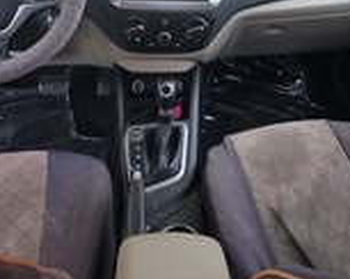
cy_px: -56
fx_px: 393
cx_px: 230
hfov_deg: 47.3
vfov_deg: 32.3
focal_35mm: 38
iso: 160
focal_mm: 2.2
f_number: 1.9
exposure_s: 1/359
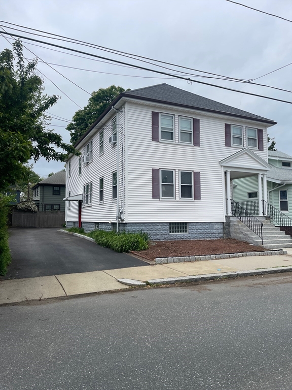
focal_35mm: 26
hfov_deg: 53.1
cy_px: 195
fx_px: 292
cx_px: 146
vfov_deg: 67.3
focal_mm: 4.2
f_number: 1.6
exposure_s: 1/6897
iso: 32
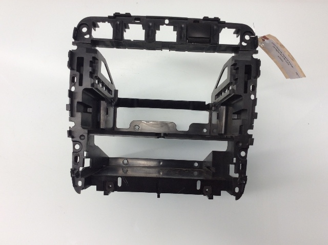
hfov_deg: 56.9
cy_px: 122
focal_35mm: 32
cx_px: 164
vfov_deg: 44.1
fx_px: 303
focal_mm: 3.3
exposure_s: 1/40
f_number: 2.4
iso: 32
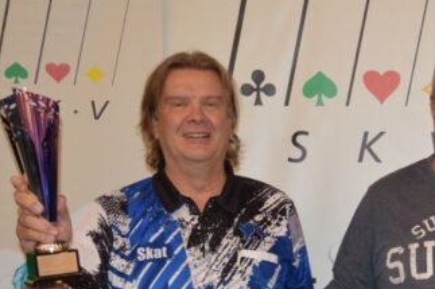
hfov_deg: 20.3
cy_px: 275
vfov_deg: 13.9
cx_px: 443
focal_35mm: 97
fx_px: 1173
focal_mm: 29
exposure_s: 1/60
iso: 900
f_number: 3.8
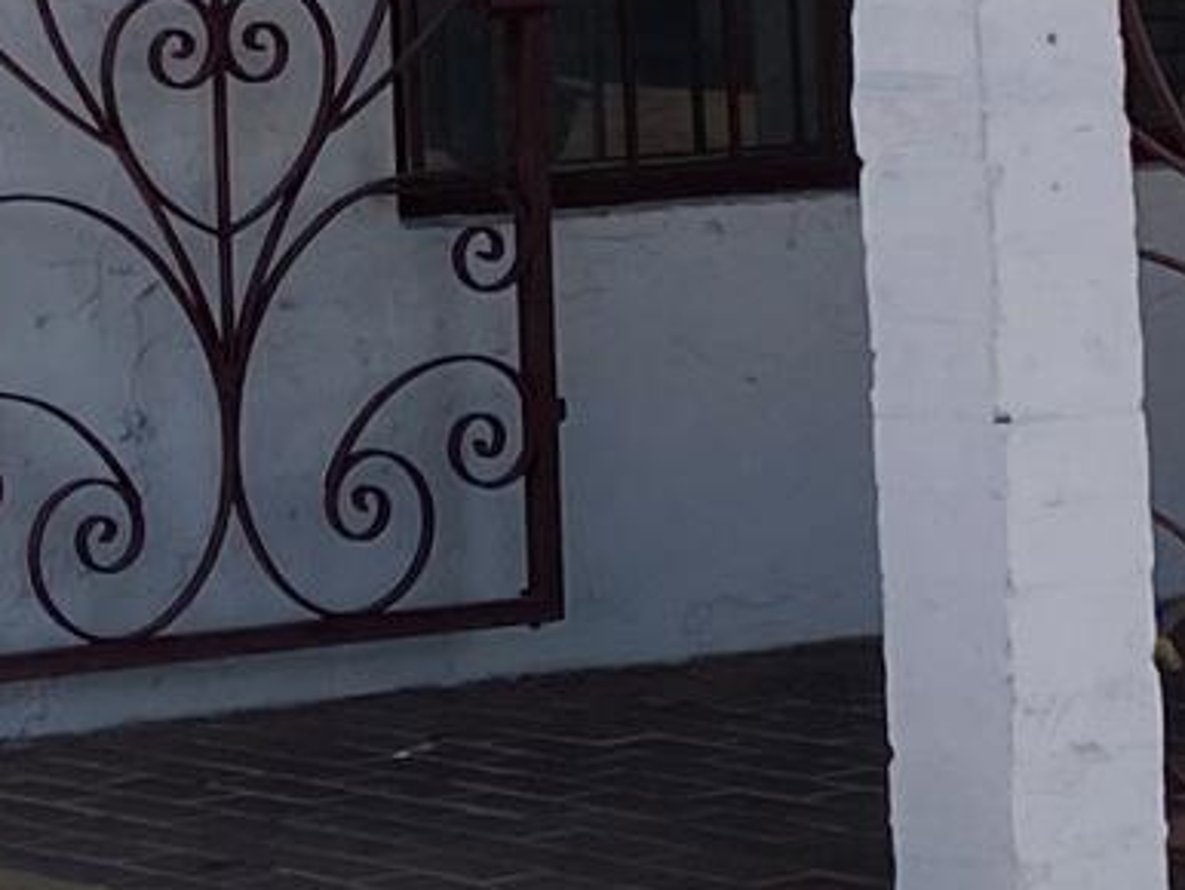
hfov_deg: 9.8
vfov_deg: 7.1
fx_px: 6919
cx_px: 405
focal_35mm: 202
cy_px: -1007
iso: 32
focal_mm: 4.25
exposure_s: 1/3040
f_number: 1.8
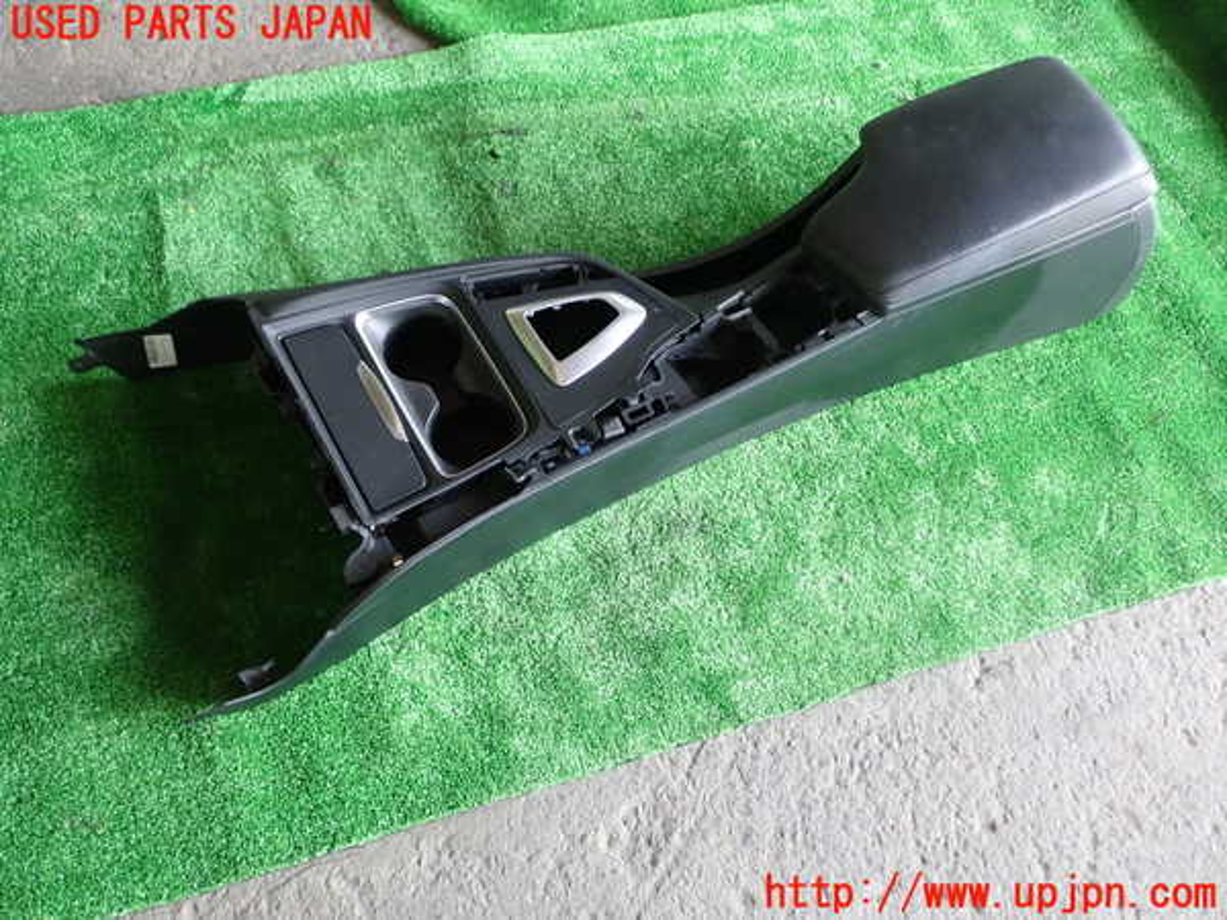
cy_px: 460
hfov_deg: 56.8
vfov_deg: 44.2
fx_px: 1134
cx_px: 614
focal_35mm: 32
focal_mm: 5.79
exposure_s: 1/40
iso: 200
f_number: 2.4
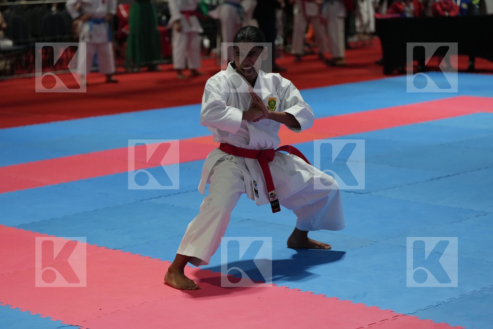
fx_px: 1232
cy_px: 164
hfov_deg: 22.6
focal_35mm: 90
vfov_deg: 15.2
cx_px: 246
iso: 3200
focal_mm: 90
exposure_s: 1/500
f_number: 2.8
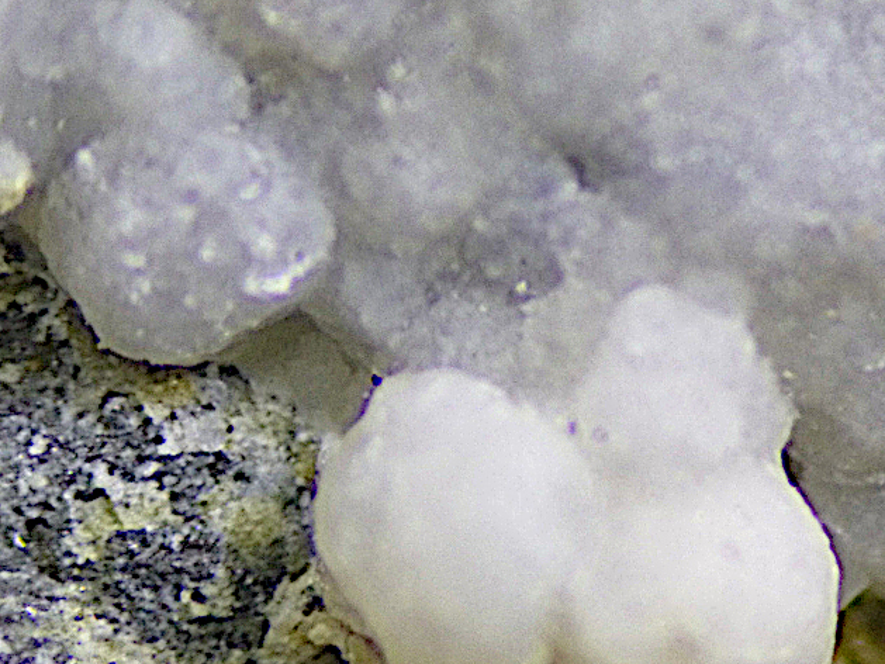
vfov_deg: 10.4
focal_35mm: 143
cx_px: 429
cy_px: 390
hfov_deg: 13.8
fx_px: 3657
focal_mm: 18
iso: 320
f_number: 5.7
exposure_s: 1/125
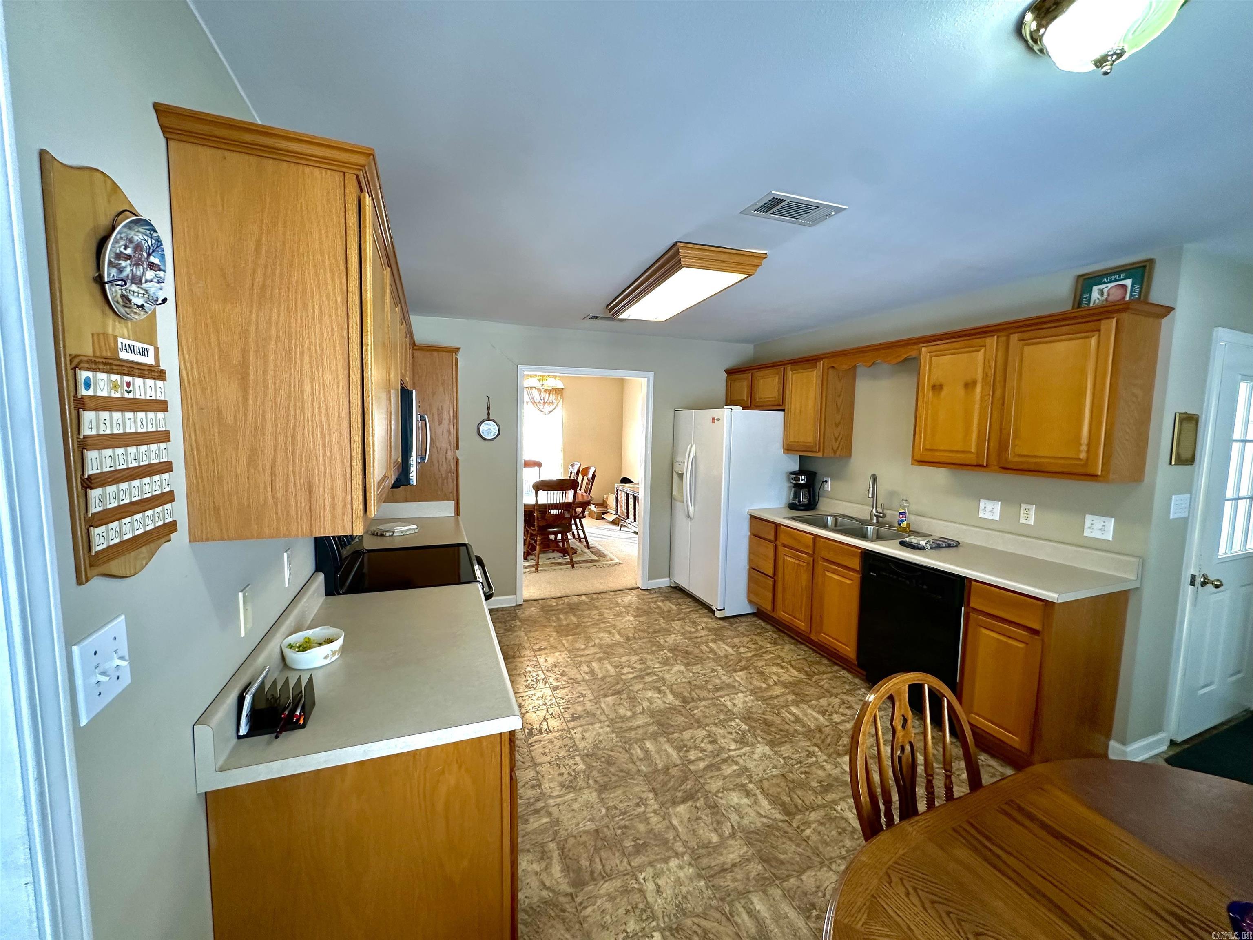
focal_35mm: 14
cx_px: 626
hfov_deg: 102.1
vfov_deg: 85.7
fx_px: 507
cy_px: 470
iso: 160
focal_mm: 2.22
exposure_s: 1/60
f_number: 2.2
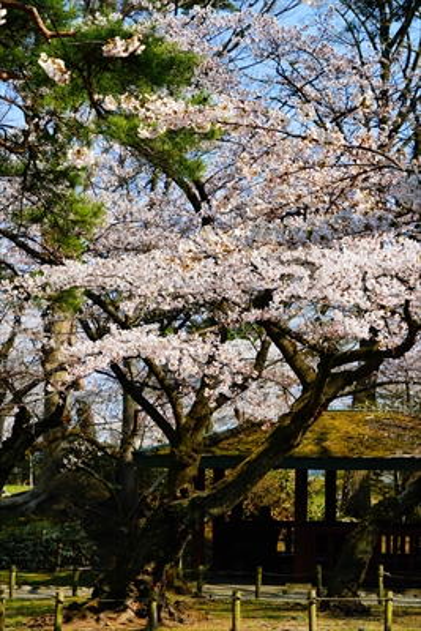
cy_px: 316
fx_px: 1928
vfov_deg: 18.6
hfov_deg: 12.5
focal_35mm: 110
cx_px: 210
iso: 100
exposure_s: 1/200
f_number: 8
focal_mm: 110
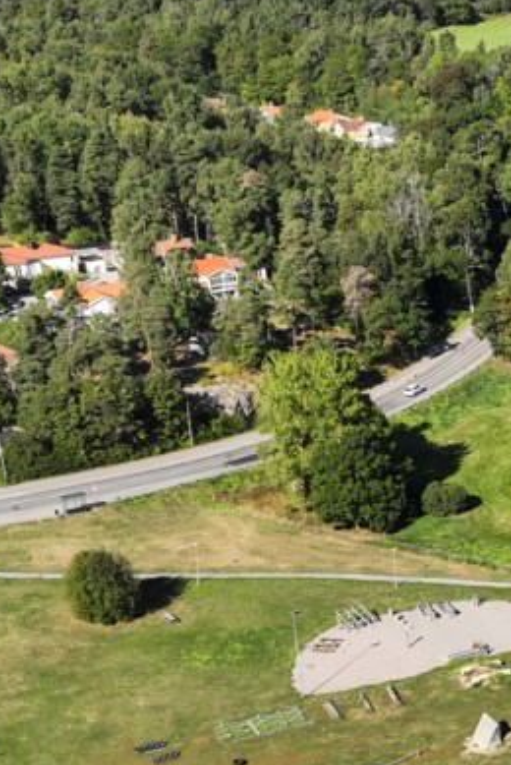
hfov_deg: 15.6
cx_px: 731
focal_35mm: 82
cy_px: 705
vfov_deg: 24.0
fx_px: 1743
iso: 100
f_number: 2.8
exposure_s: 1/1250
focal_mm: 12.29
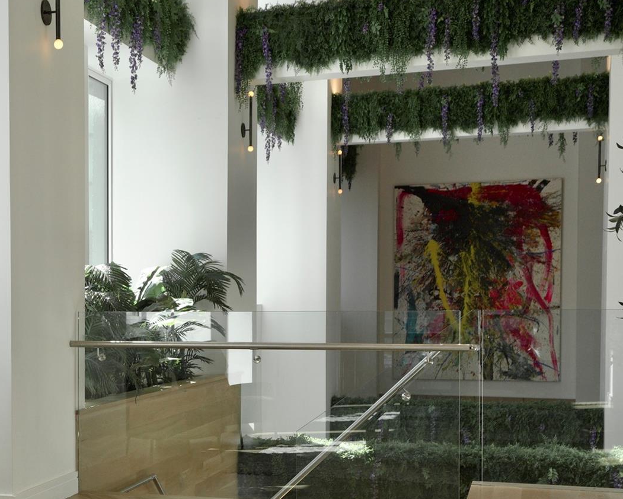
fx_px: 1180
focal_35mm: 64
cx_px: 63
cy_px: 350
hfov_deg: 28.4
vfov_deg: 23.7
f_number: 4.5
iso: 800
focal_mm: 35
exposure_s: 1/800
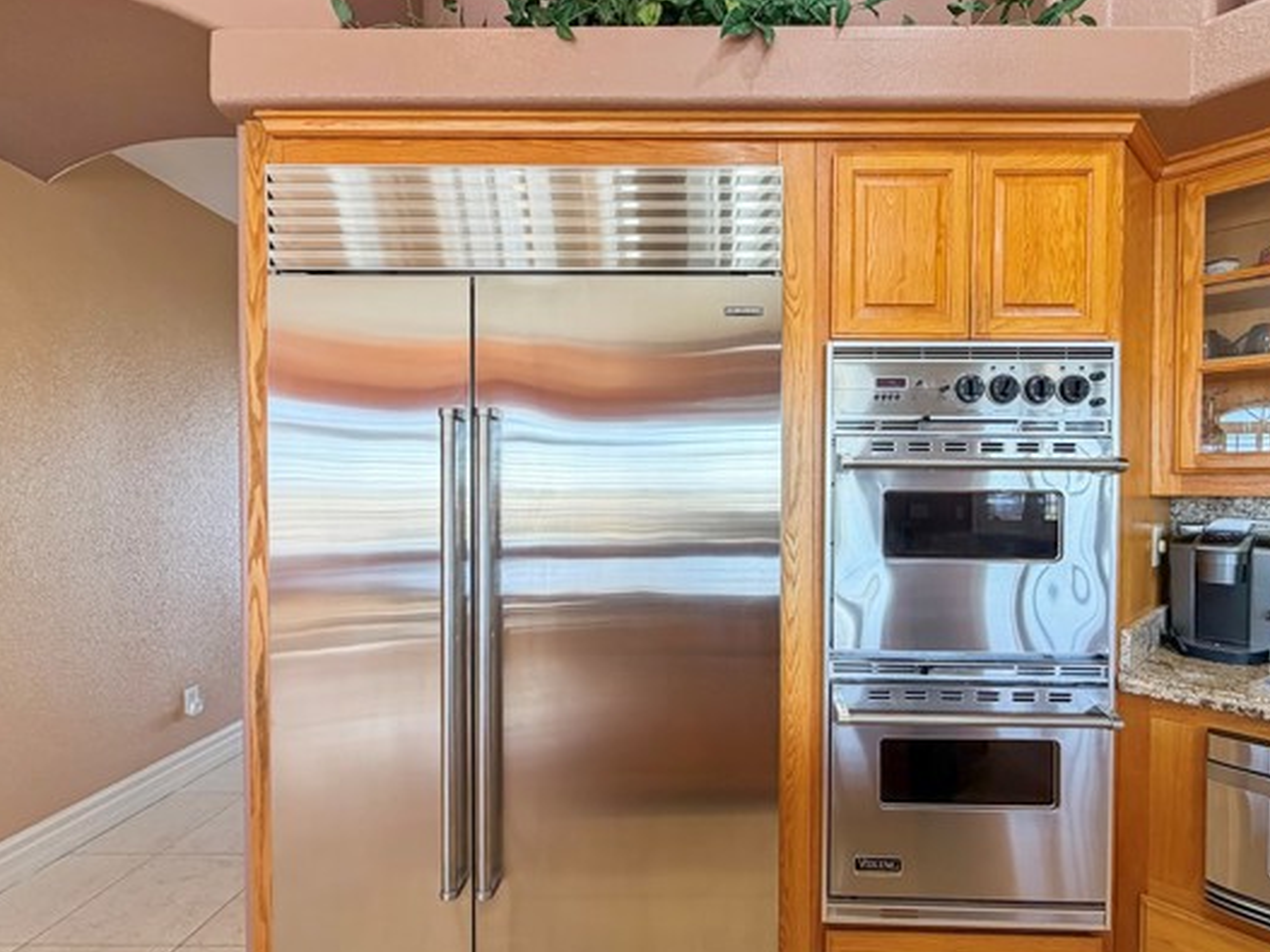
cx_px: 725
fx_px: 624
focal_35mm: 17
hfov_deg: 90.5
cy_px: 501
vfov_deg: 74.6
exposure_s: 1/120
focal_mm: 2.22
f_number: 2.2
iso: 125
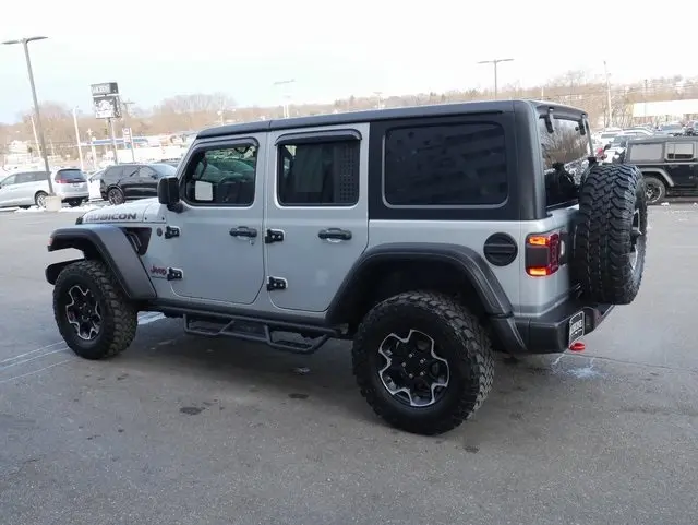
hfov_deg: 59.9
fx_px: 605
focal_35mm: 30
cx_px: 349
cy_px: 262
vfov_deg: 46.9
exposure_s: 1/60
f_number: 10
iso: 800
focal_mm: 15
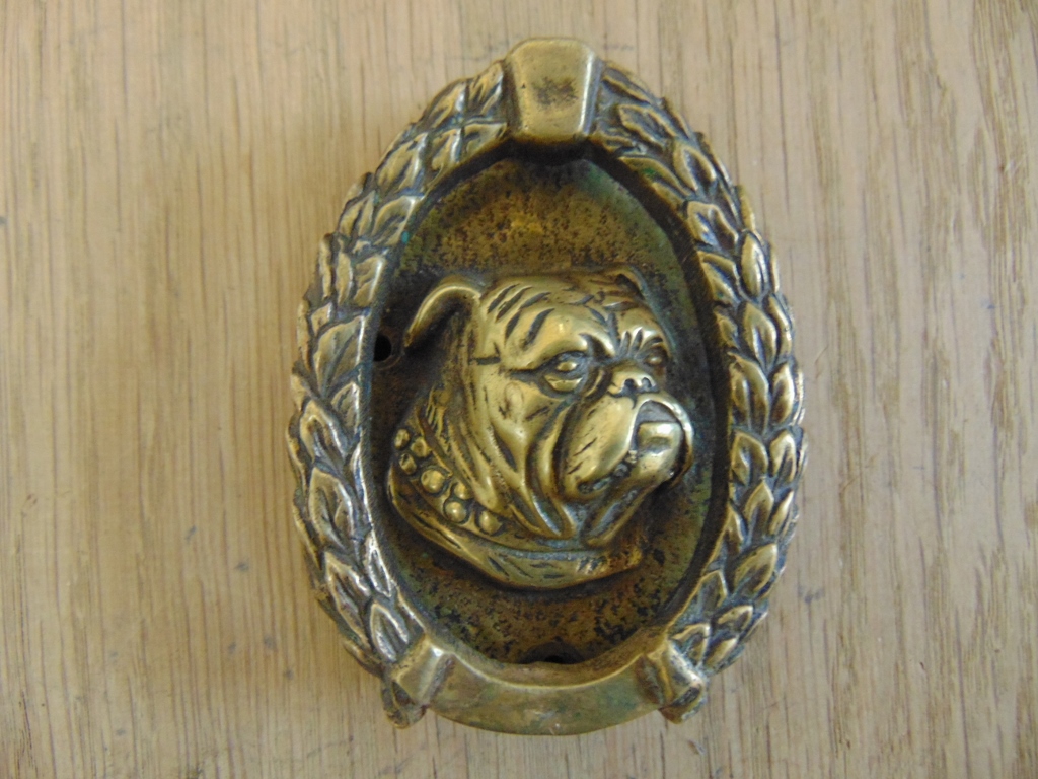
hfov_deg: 69.4
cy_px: 390
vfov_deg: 54.9
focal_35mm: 25
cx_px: 519
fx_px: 750
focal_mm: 4.5
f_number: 3
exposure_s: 1/25
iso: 400
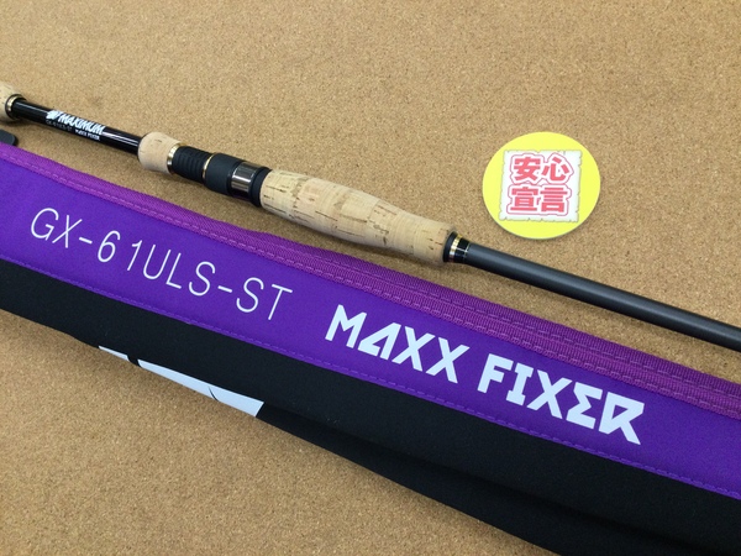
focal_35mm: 31
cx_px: 370
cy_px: 278
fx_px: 664
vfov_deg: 45.4
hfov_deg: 58.4
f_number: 2.4
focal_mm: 3.3
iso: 40
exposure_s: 1/30
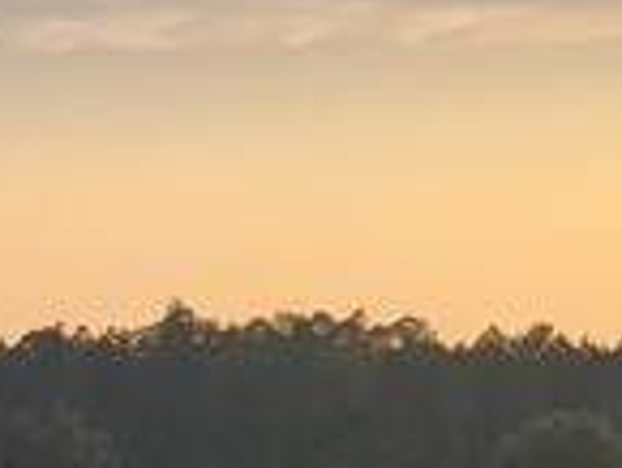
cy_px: 811
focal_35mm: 184
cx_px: -854
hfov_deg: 9.6
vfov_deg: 7.8
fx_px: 3309
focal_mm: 5.4
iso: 40
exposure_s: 1/671
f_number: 1.8
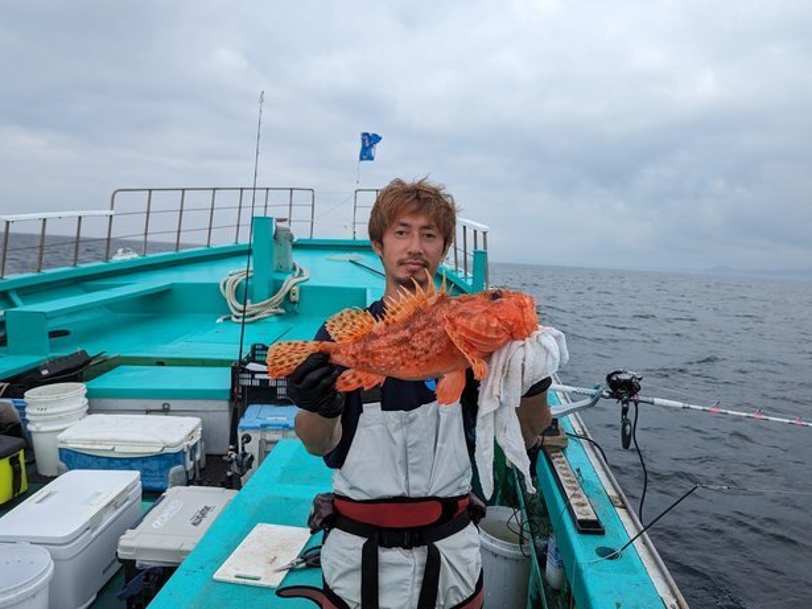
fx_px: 586
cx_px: 405
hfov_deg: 69.4
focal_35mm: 25
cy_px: 313
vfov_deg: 54.9
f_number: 1.85
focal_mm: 6.81
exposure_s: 1/1919
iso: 53
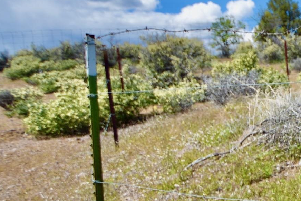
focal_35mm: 43
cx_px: 419
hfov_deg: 31.2
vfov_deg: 30.9
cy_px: 140
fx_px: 360
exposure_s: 1/2000
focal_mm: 10
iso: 125
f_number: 3.5
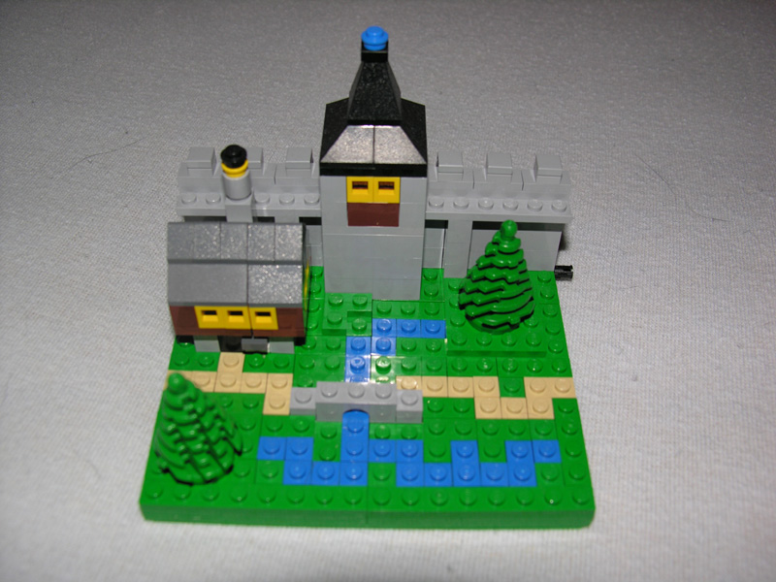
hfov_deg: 50.1
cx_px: 388
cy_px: 291
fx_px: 829
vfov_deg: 38.7
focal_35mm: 37
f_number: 2.8
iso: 50
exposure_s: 1/60.1
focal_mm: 9.5
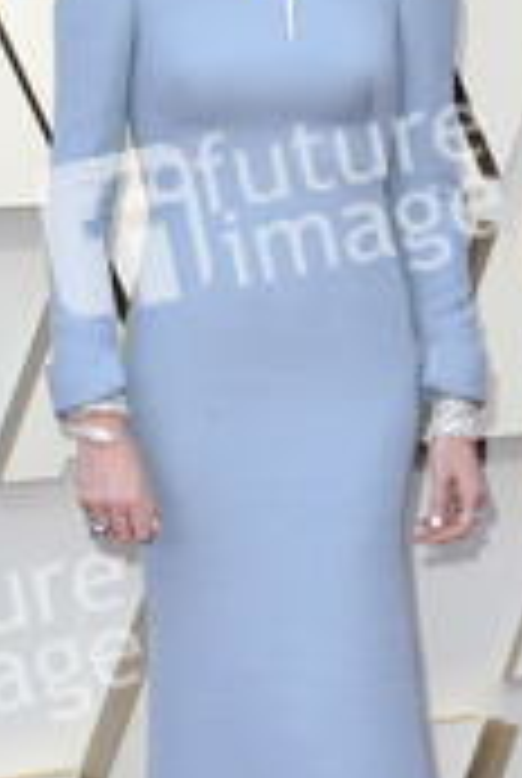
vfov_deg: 14.3
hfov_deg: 9.6
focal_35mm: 143
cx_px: 403
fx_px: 3098
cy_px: 436
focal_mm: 62
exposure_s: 1/250
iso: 800
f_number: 6.3
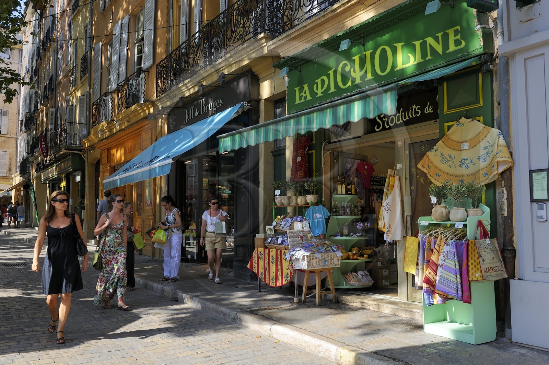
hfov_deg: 54.5
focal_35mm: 35
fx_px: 533
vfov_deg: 37.8
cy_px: 182
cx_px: 274
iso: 200
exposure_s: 1/125
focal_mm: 35
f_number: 9
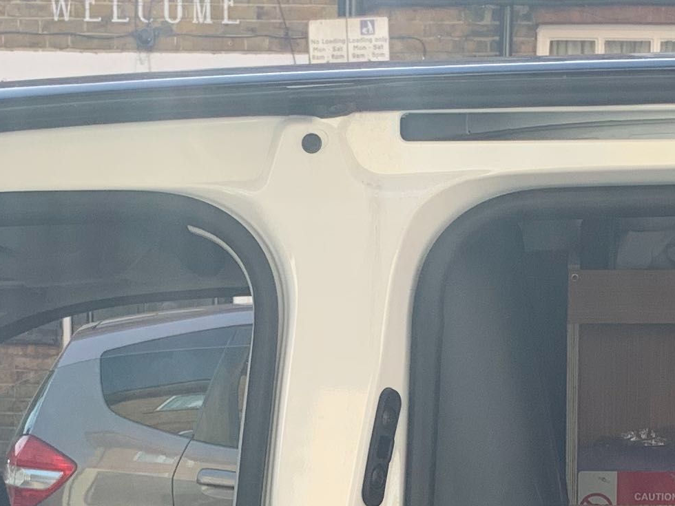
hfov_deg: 18.3
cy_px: 688
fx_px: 2086
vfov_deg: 13.3
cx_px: 467
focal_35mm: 107
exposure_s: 1/520
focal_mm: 4.25
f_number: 1.8
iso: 25
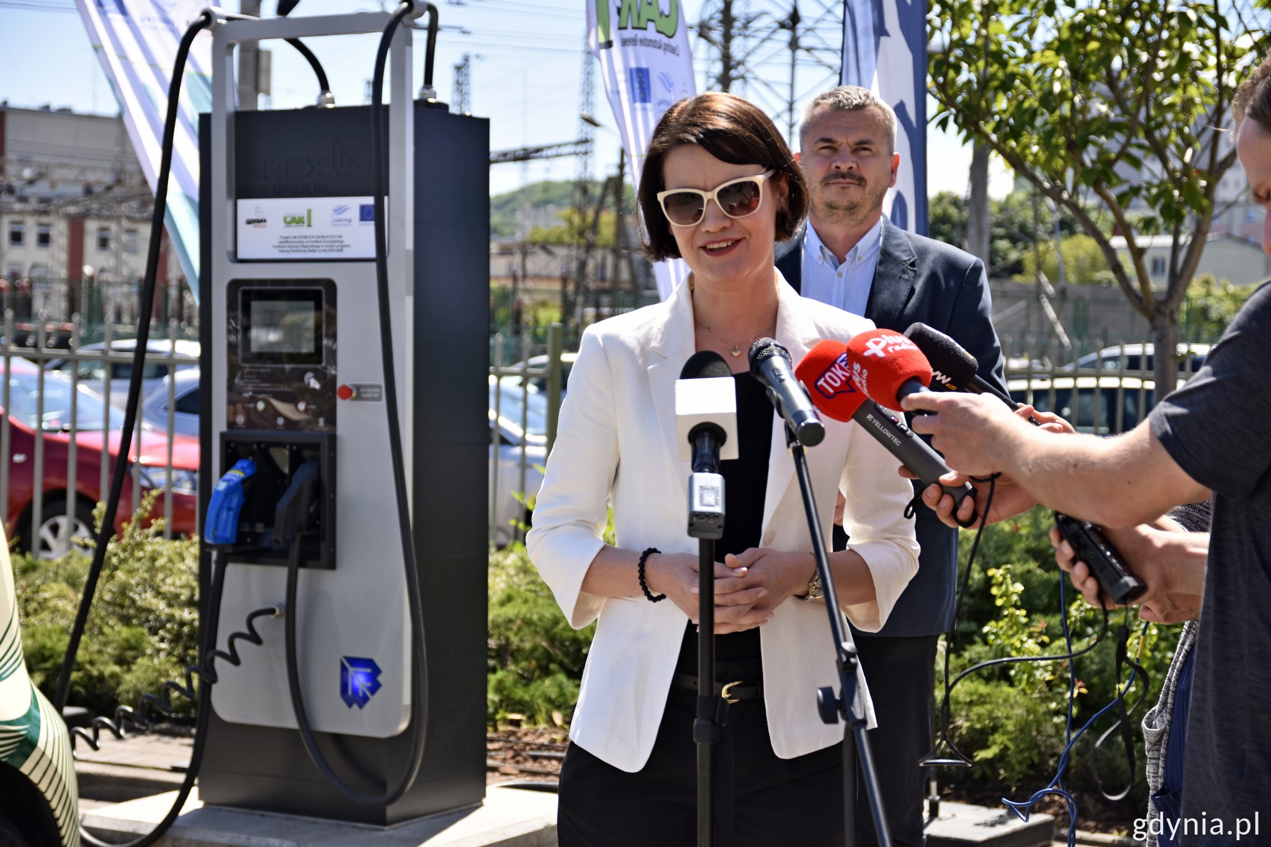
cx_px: 636
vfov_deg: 18.2
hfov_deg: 27.0
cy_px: 424
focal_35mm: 75
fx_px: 2648
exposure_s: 1/640
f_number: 3.8
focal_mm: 50
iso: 100
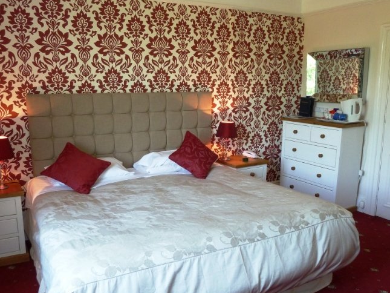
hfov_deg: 58.3
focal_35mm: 31
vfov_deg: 45.3
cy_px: 168
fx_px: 349
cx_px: 193
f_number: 3.3
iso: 200
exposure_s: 1/30
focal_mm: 4.1
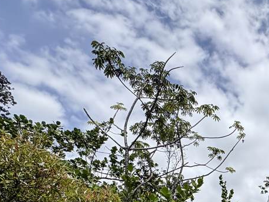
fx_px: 303
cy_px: 254
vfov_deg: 30.2
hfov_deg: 39.6
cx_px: 292
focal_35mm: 39
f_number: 2.2
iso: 50
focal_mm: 2.22
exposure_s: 1/2028
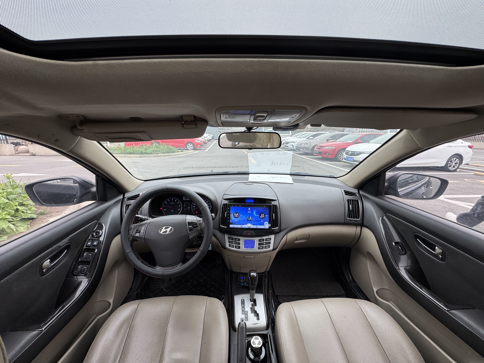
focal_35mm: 14
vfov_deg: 85.7
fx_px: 196
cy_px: 182
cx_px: 242
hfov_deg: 102.1
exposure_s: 1/120
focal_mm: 2.22
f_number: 2.2
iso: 40
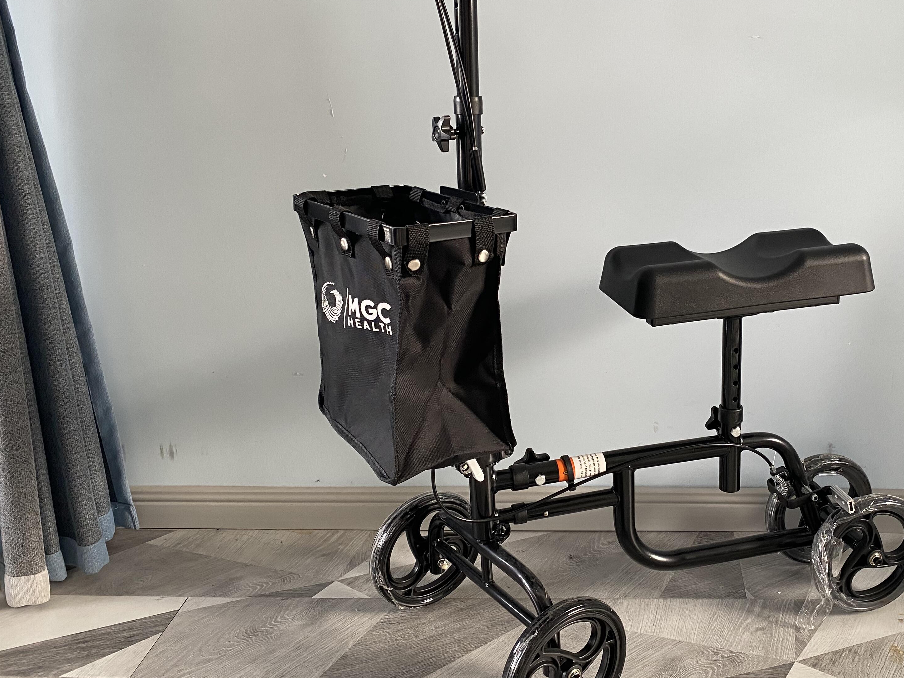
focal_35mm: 36
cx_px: 580
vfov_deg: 39.6
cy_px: 301
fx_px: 940
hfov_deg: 50.7
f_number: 1.8
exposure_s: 1/60
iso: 160
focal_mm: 4.25
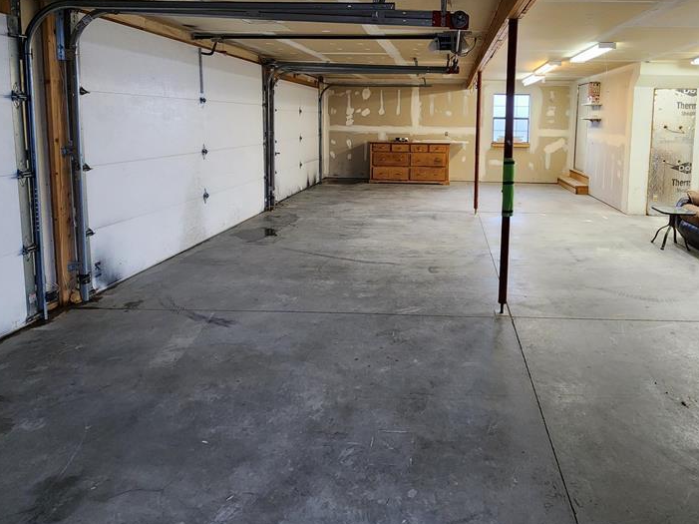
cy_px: 154
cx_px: 434
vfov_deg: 65.8
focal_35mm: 19
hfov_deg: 83.2
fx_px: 383
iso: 320
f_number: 2.2
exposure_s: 1/60
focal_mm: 2.2
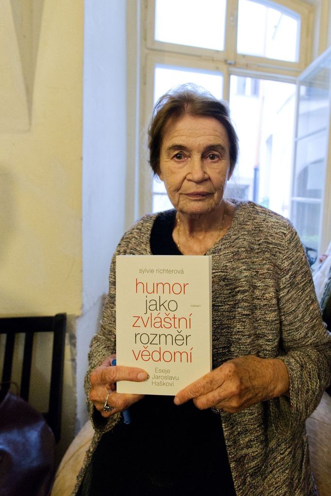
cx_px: 166
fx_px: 248
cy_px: 248
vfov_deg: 90.0
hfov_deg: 67.3
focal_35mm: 18
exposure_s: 1/125
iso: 6400
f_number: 4
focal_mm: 18
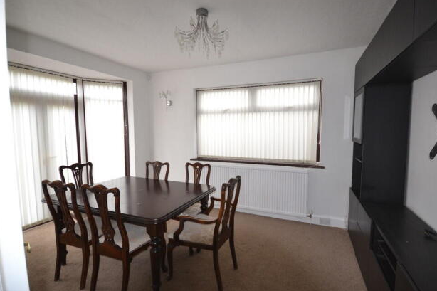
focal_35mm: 16
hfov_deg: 96.7
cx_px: 230
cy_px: 146
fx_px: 194
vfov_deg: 73.7
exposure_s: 1/60
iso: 560
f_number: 4
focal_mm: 10
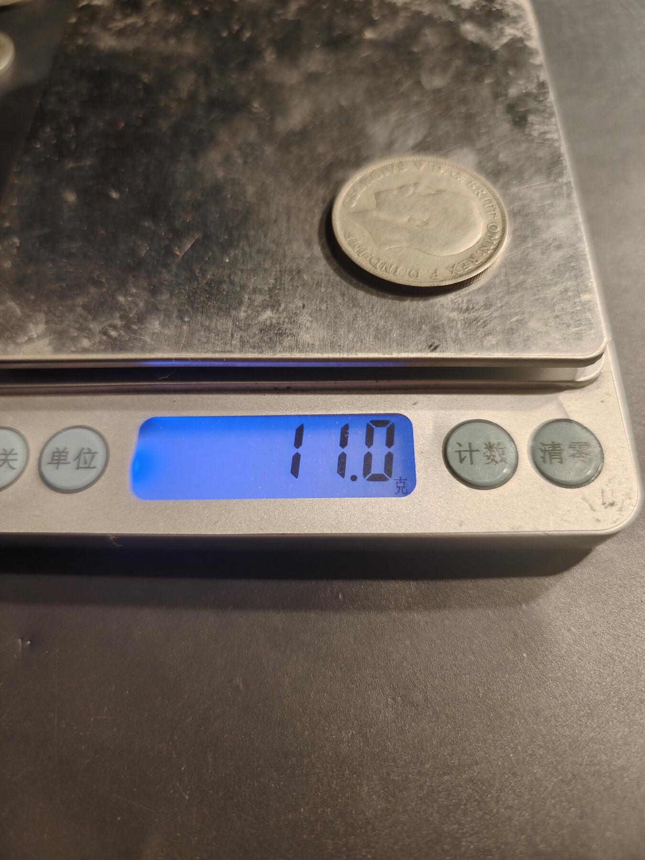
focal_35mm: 23
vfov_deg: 73.9
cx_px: 322
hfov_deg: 58.9
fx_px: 571
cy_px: 430
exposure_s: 1/200
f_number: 1.6
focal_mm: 6.06
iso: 250
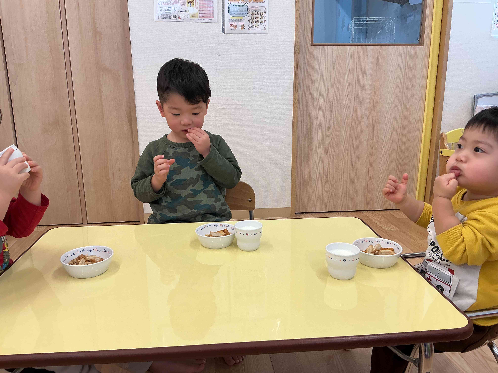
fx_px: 417
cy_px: 186
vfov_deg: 48.2
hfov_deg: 61.7
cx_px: 249
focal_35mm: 29
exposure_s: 1/100
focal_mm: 3
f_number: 1.8
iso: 32
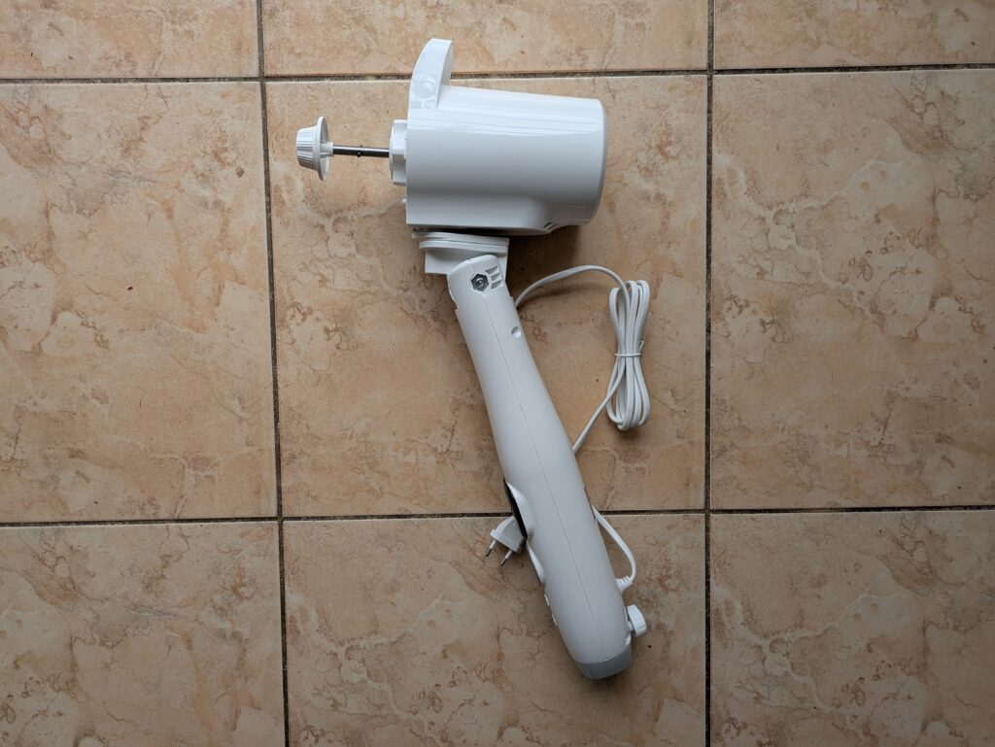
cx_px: 498
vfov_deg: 54.9
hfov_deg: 69.4
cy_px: 374
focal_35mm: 25
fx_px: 719
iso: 37
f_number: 1.89
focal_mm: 5.43
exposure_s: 1/294
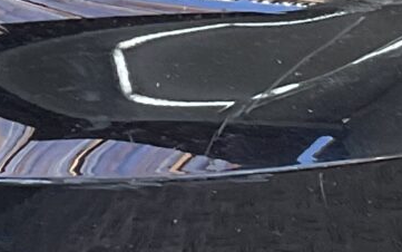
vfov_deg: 6.0
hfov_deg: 9.6
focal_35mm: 218
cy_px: -114
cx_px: 155
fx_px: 2389
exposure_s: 1/120
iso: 20
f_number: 1.8
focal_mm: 3
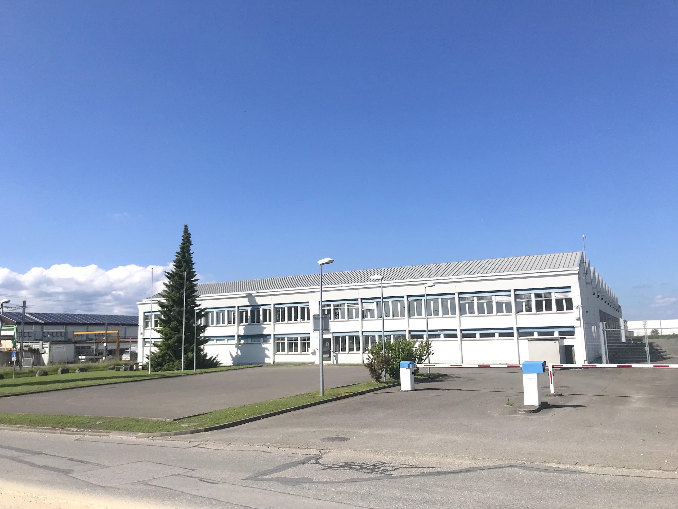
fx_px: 548
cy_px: 254
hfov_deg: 63.4
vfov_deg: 49.7
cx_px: 339
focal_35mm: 28
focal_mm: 3.99
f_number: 1.8
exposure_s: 1/4808
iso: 20
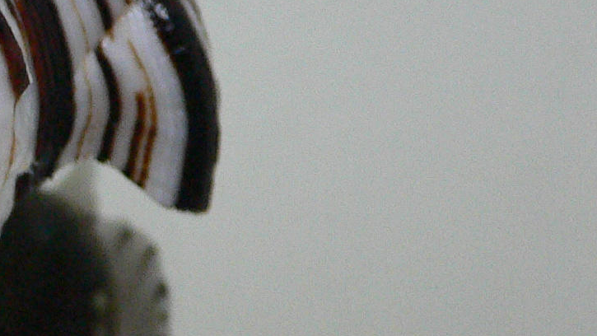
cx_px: -114
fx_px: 1678
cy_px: 78
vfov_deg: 11.4
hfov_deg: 19.1
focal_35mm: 106
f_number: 2.8
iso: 200
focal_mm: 4.6
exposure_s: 1/60
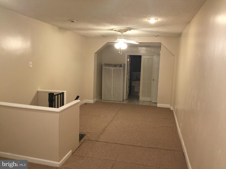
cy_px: 84
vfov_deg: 48.2
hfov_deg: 61.7
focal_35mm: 29
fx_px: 189
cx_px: 113
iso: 160
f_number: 2.2
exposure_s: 1/30
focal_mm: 4.15
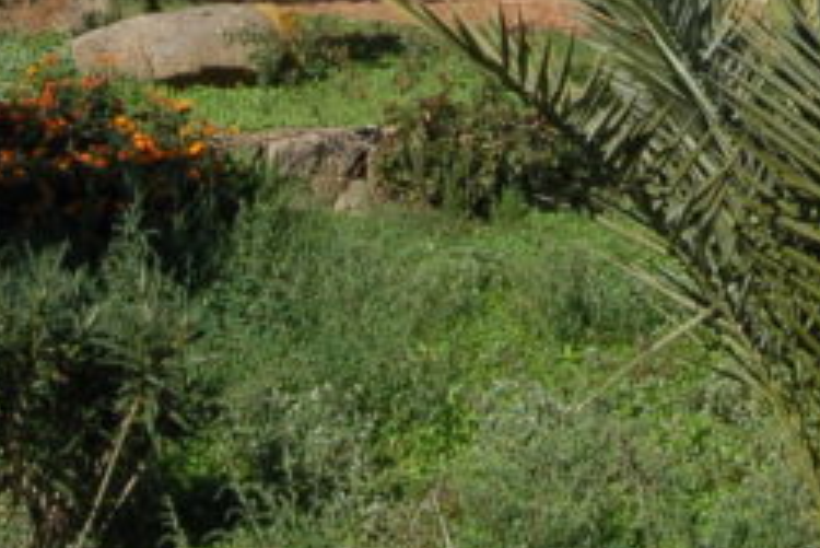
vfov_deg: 9.3
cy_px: -464
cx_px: 817
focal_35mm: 141
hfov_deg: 14.3
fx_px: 3214
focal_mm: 23
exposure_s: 1/400
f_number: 10
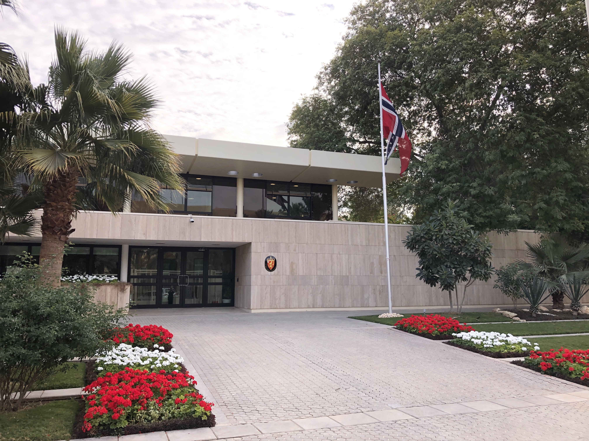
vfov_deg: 49.7
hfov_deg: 63.4
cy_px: 220
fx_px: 476
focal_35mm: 28
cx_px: 294
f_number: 1.8
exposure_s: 1/500
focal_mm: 3.99
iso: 20
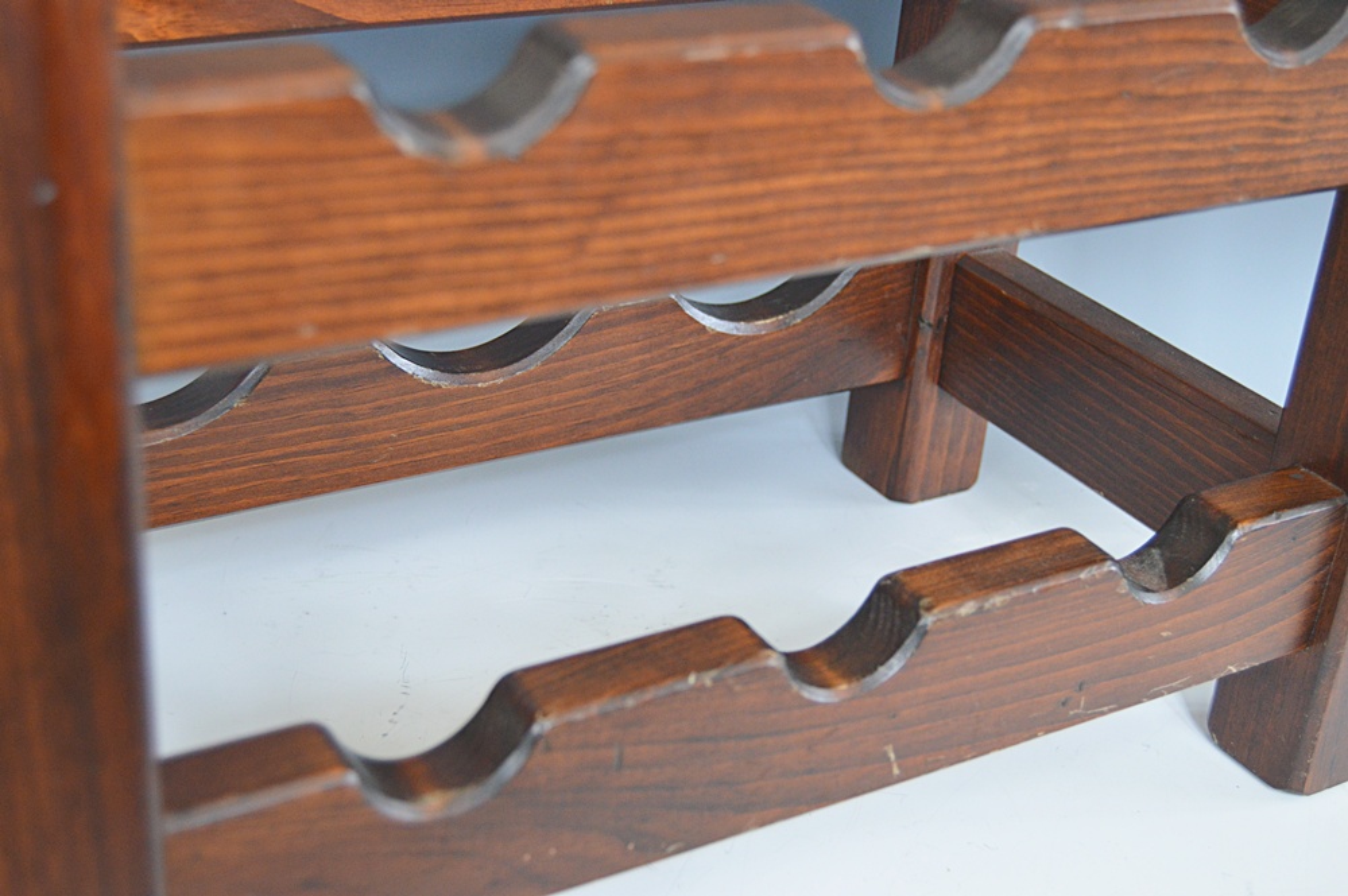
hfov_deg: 38.9
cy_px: 448
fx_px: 1908
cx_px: 674
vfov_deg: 26.4
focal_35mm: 51
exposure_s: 1/60
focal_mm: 34
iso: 1000
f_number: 4.5
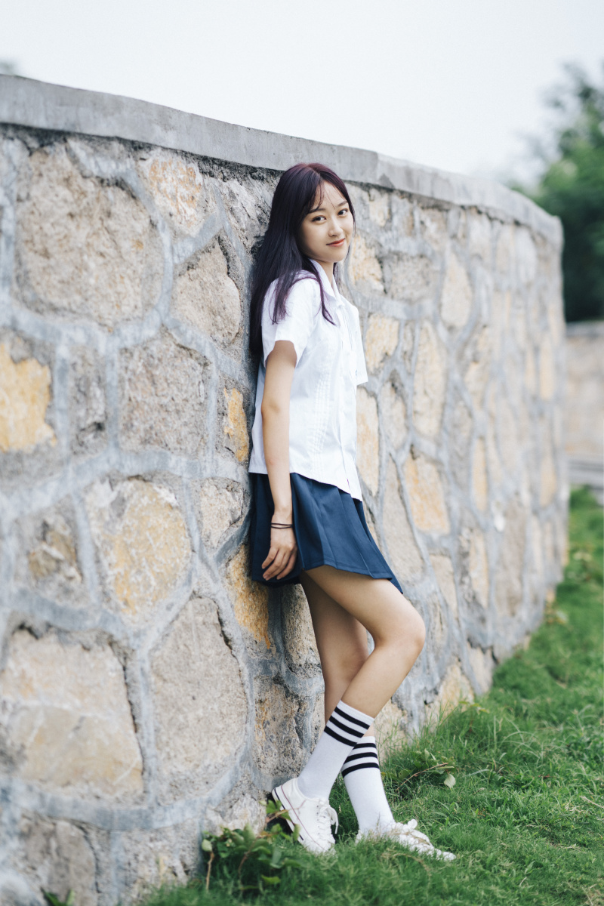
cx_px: 302
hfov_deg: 16.1
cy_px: 453
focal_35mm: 85
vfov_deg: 23.9
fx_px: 2139
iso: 500
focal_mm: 85
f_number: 1.8
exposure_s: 1/1600
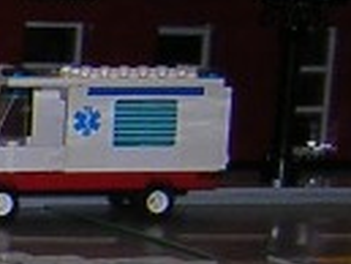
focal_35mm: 223
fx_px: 2263
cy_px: 237
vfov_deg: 6.7
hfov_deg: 8.1
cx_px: -509
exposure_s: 1/60.1
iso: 100
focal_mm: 4.7
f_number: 2.6
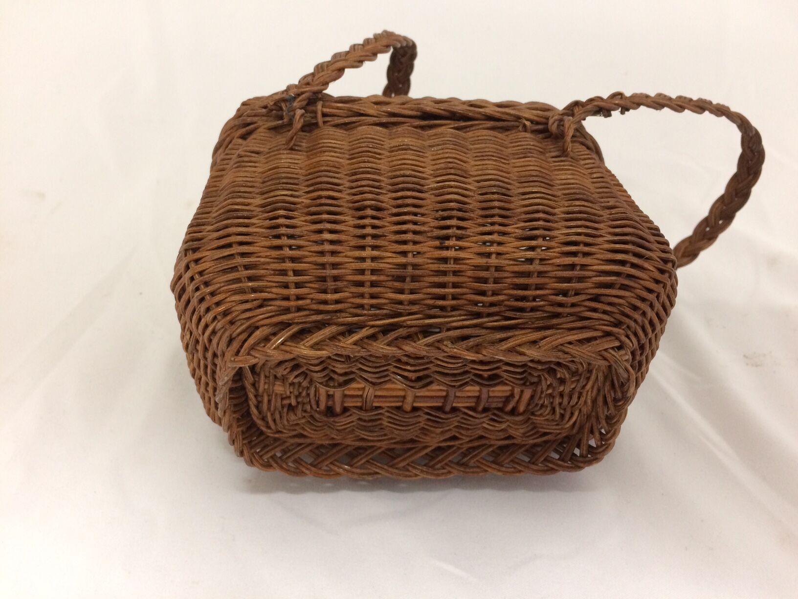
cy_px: 300
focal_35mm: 29
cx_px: 399
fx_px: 669
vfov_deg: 48.2
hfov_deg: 61.7
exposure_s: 1/33
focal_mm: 4.15
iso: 200
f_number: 2.2
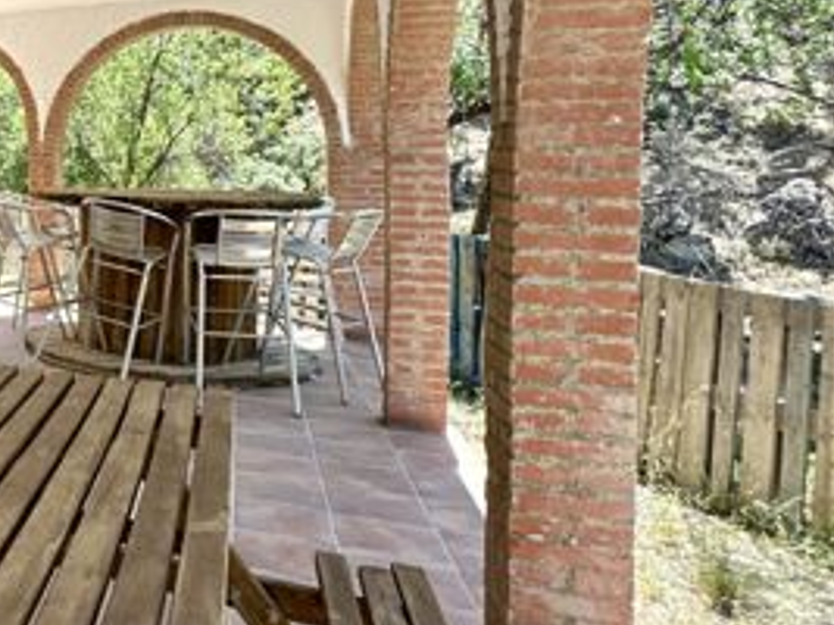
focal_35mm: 37
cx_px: -208
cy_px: 159
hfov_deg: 36.3
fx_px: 891
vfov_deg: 37.7
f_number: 2.2
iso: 40
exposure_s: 1/264
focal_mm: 2.22
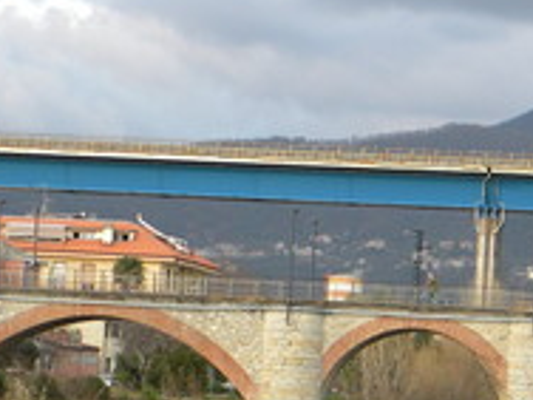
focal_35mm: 178
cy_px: 288
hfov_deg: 11.1
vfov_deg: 8.3
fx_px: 2741
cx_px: 352
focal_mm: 12.2
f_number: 4.3
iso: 80
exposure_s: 1/99.2
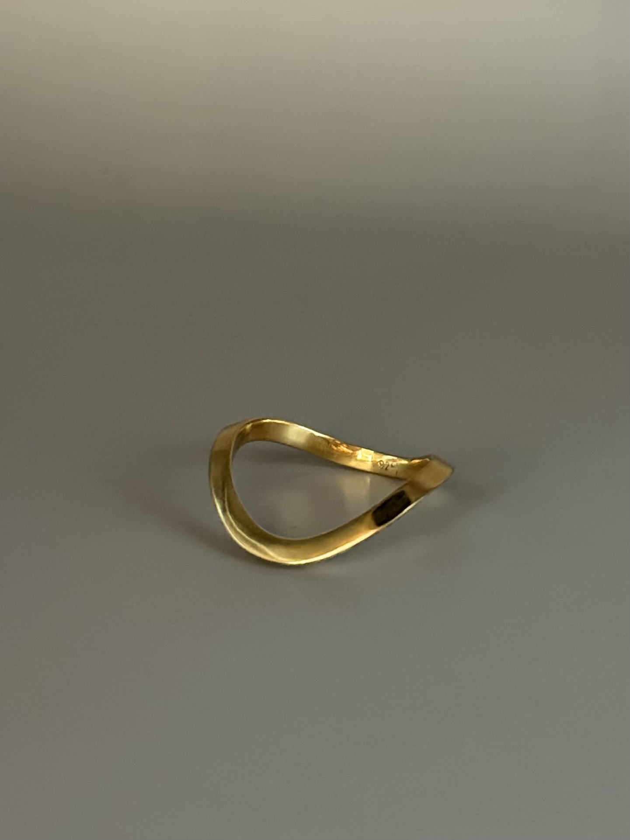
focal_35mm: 48
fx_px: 1165
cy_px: 420
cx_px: 315
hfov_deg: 30.3
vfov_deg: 39.7
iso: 800
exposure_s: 1/20
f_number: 1.78
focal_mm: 6.76
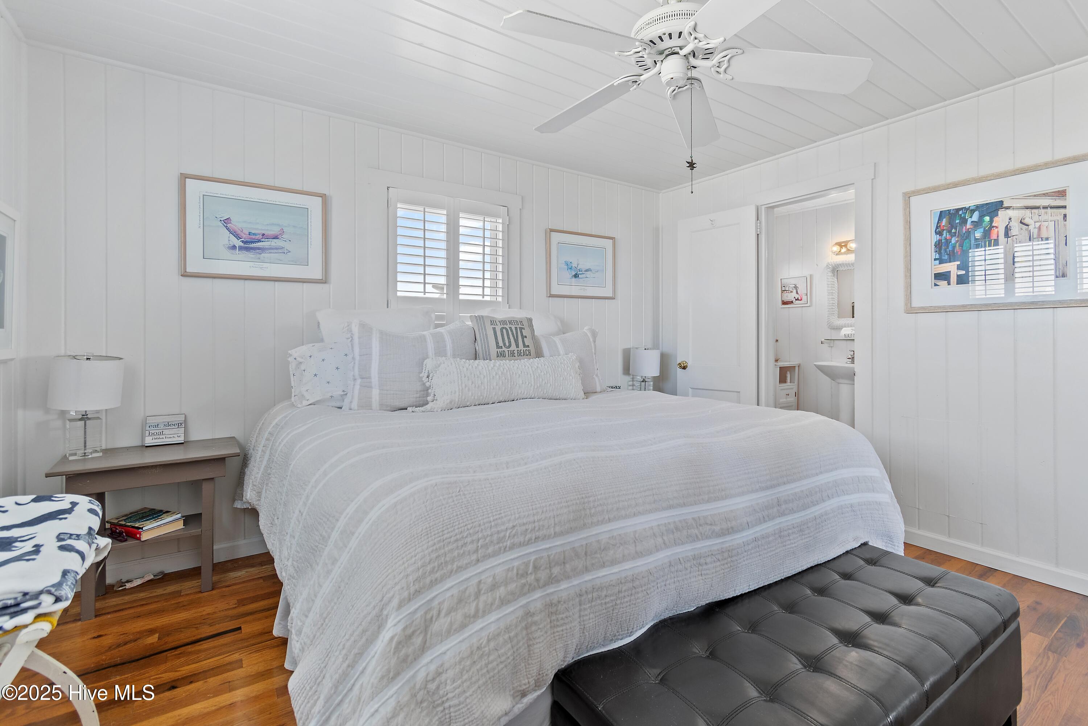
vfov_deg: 77.3
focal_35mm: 15
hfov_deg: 100.4
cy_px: 363
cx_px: 544
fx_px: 453
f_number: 4.5
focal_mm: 10
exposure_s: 1/2
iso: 100
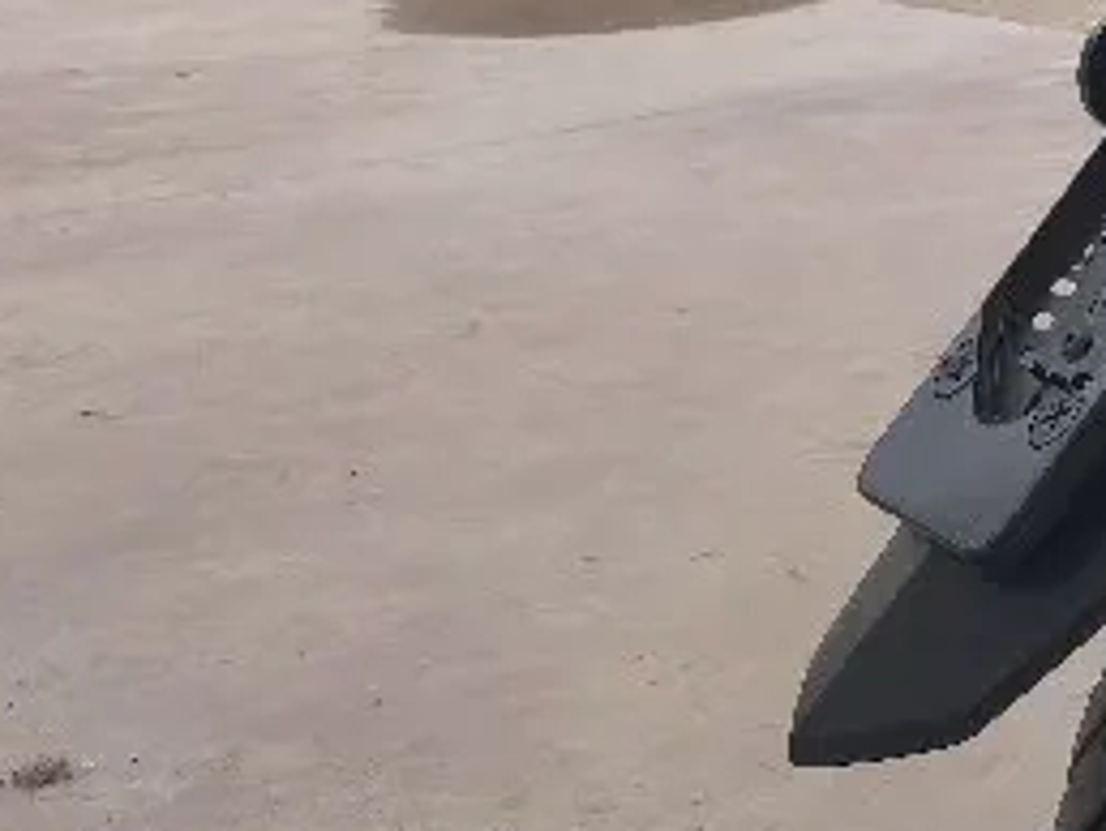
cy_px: -244
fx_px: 2846
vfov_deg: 15.8
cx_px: 2011
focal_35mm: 89
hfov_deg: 17.6
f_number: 1.6
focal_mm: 6.57
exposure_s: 1/125
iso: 50
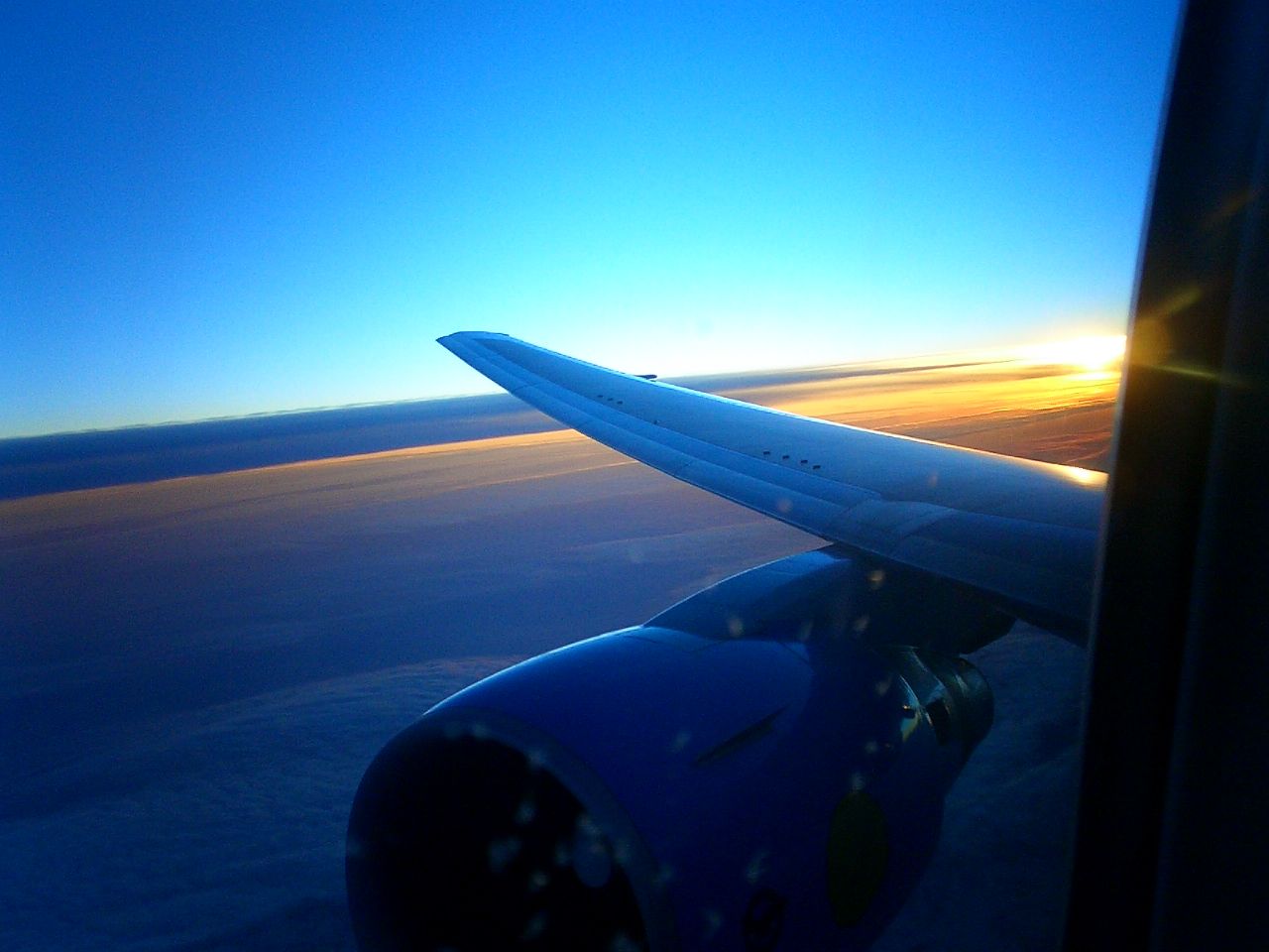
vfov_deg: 38.7
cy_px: 476
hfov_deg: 50.1
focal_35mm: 37
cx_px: 634
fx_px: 1356
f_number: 3.5
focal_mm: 5.6
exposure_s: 1/125
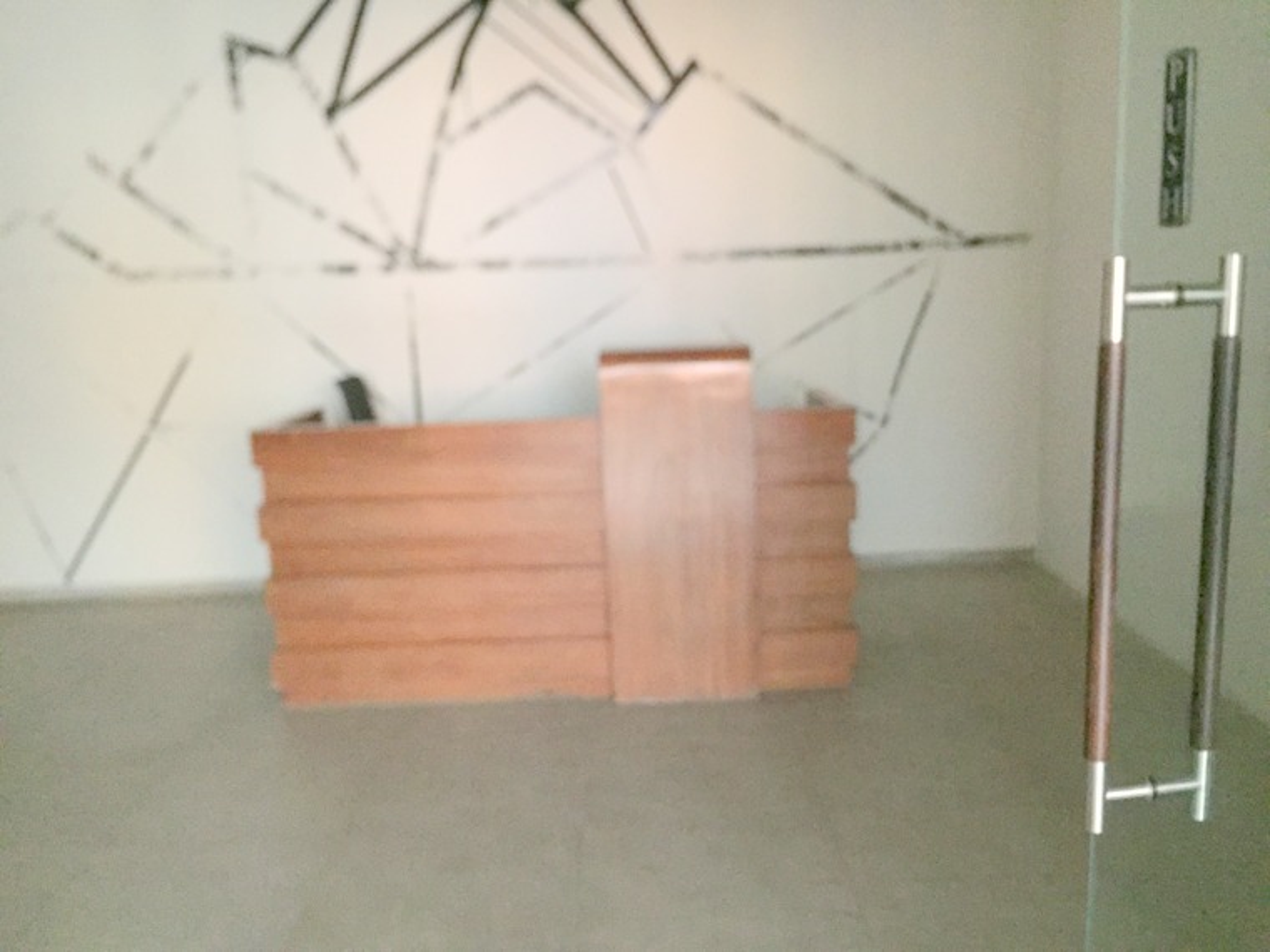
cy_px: 476
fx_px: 1064
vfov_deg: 48.2
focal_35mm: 29
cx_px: 635
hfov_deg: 61.7
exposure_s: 1/17
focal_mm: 4.15
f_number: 2.2
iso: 400
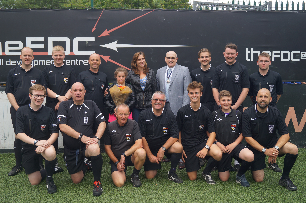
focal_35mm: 36
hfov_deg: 53.2
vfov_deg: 36.8
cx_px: 153
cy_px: 102
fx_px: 306
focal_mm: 24
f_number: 4.5
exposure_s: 1/200
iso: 100
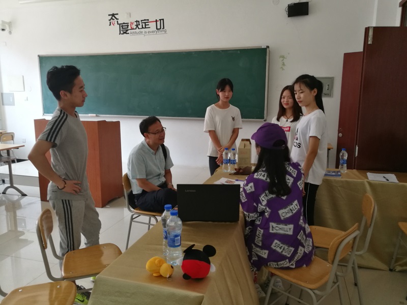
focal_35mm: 27
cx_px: 204
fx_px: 317
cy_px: 152
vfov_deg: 51.4
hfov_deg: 65.3
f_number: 2.2
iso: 250
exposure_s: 1/33.3
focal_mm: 4.5
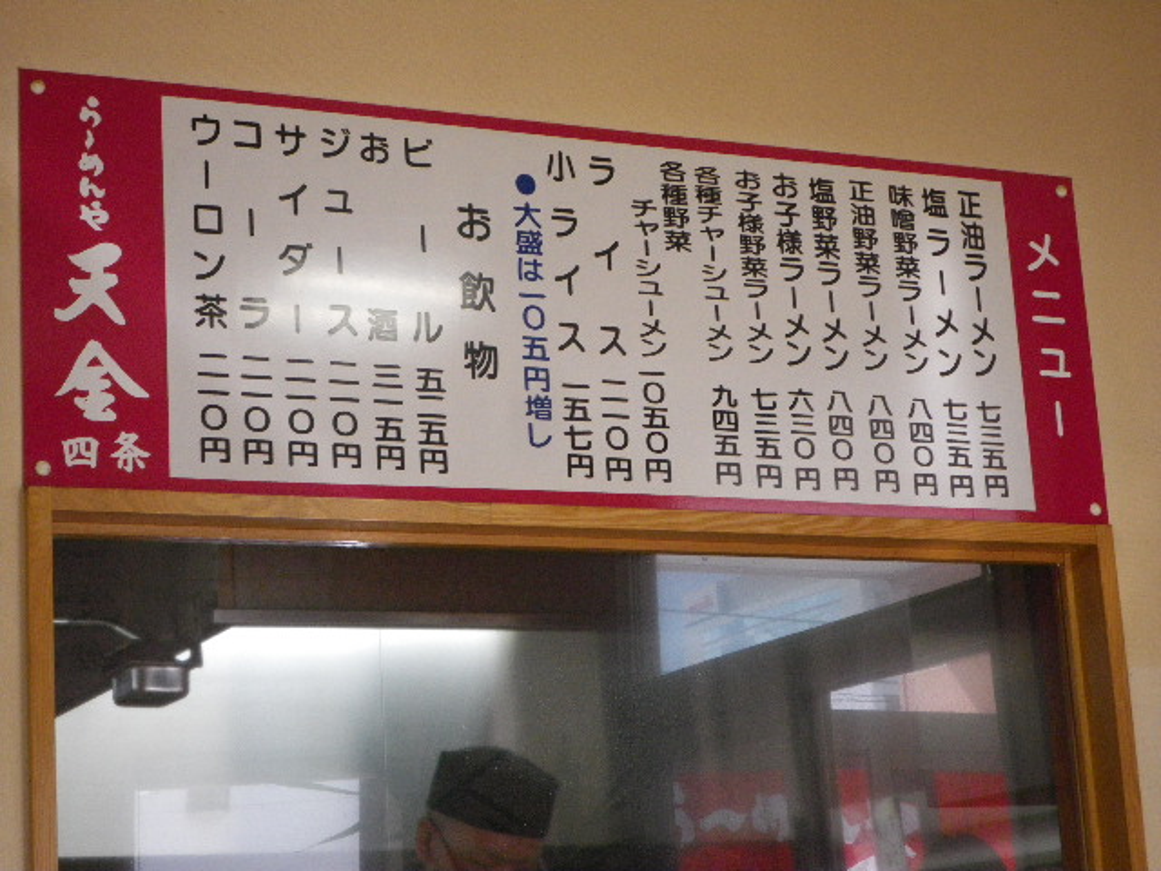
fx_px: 2650
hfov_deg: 24.7
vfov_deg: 18.7
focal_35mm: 79
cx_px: 580
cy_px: 436
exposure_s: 1/100
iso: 320
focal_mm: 13.9
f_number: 4.6
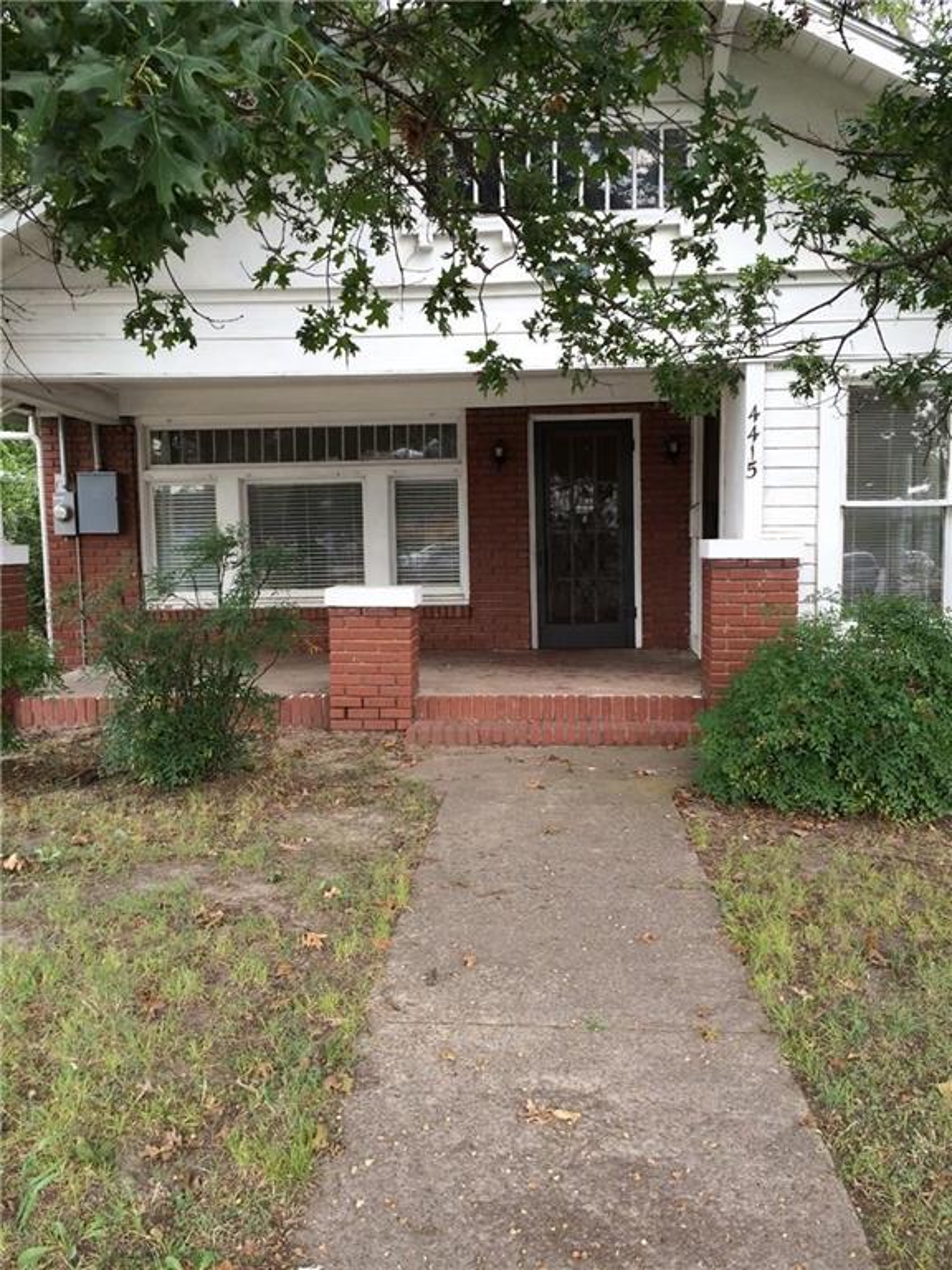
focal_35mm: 30
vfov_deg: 60.0
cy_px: 635
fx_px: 1100
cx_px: 476
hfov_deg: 46.8
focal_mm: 4.12
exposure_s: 1/175
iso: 32
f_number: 2.2
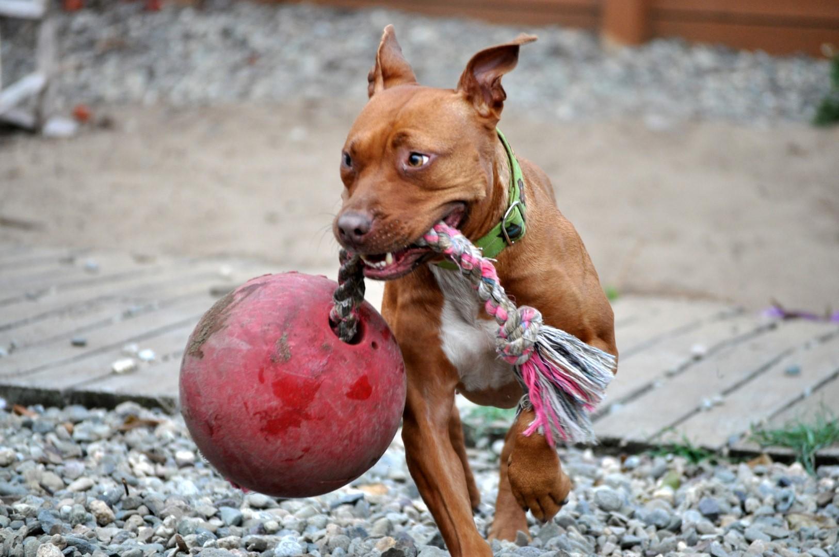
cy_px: 278
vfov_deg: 7.6
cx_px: 420
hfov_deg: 11.4
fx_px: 4190
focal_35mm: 180
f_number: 4.8
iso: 800
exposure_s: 1/500
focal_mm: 120
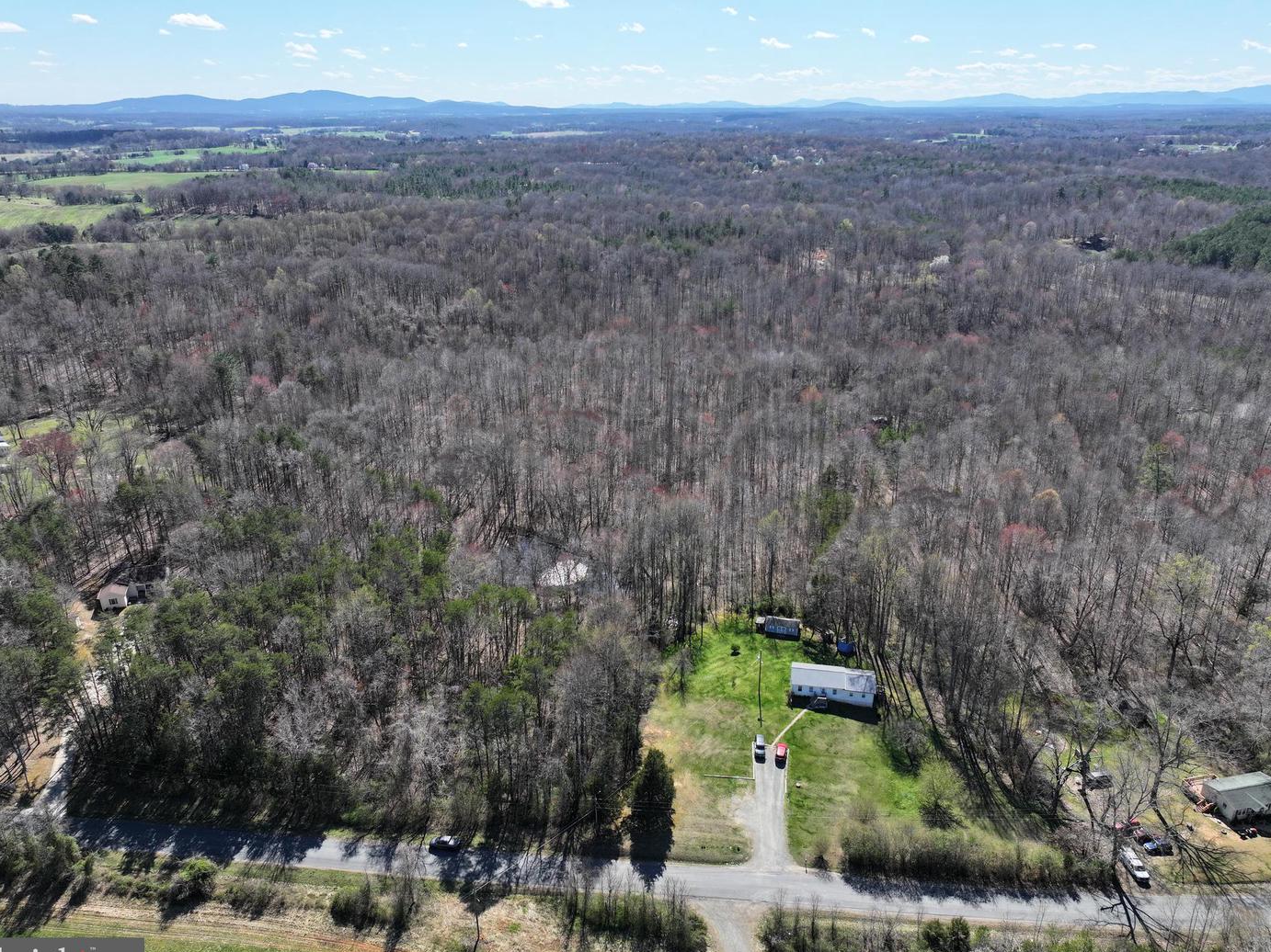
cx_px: 646
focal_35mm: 25
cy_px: 495
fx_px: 918
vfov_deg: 54.9
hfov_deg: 69.4
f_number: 2.8
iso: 360
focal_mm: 12.29
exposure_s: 1/3200
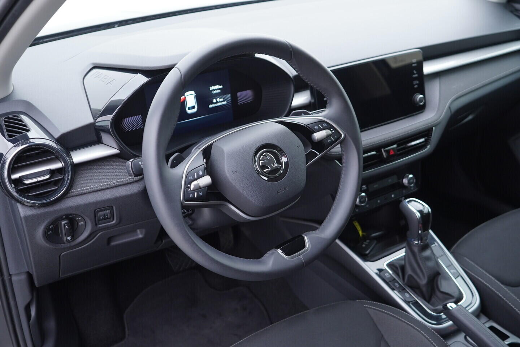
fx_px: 520
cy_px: 174
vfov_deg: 36.9
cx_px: 260
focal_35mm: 36
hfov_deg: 53.1
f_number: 2.8
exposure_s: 1/40
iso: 250
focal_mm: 24
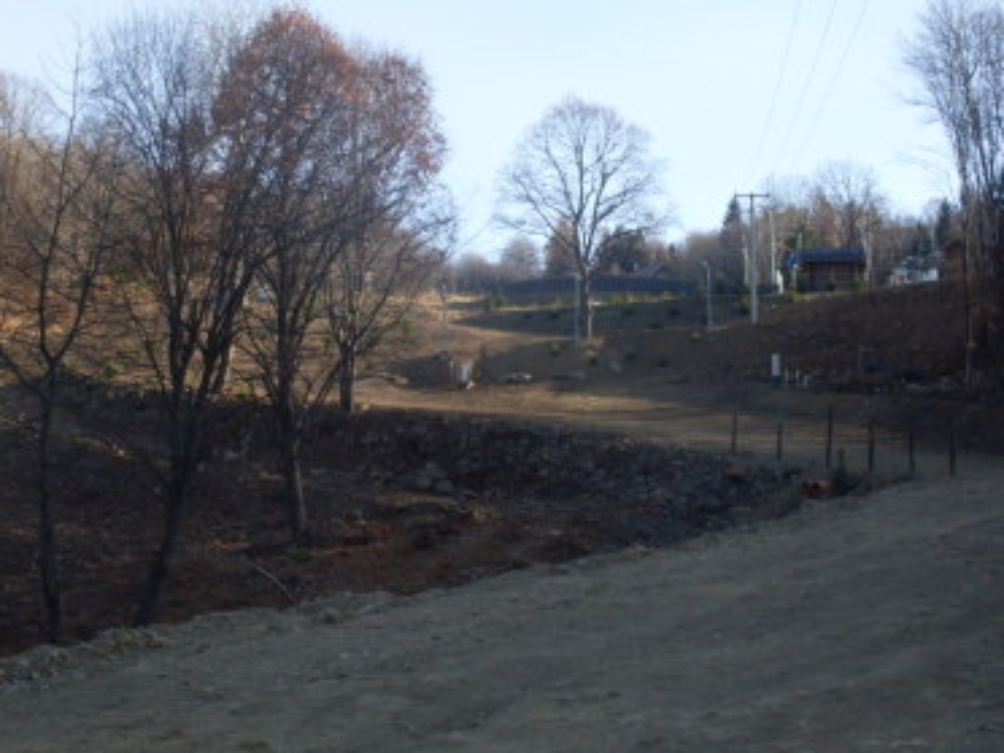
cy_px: 291
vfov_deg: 29.6
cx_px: 405
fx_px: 1421
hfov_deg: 38.8
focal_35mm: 49
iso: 80
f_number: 8.4
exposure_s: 1/90
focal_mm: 6.3
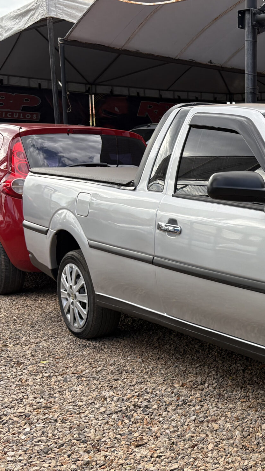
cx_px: 355
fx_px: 612
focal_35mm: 49
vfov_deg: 42.0
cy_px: 266
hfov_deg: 21.7
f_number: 1.6
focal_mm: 5.96
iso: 50
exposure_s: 1/731
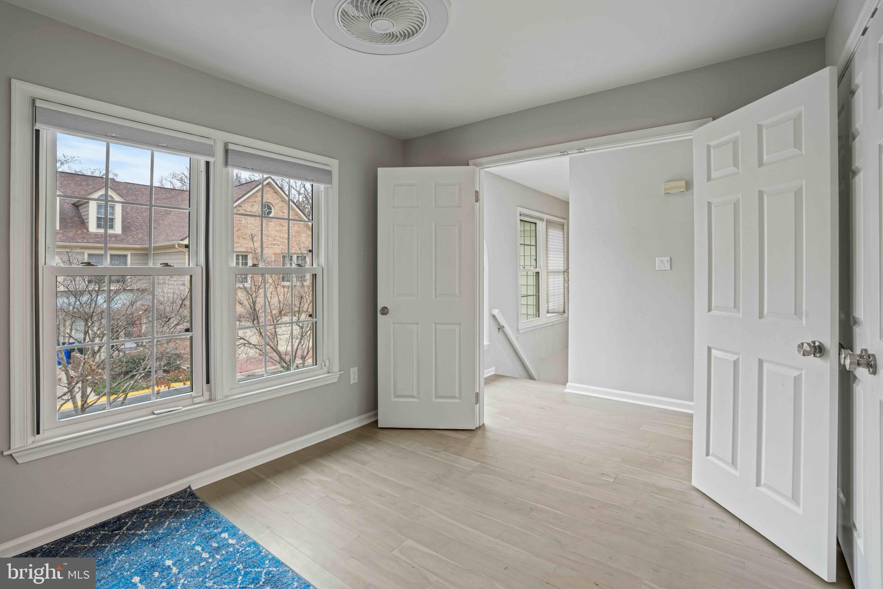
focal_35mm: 16
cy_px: 294
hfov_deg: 96.7
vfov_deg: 73.7
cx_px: 442
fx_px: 392
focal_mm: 16
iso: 250
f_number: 9
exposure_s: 1
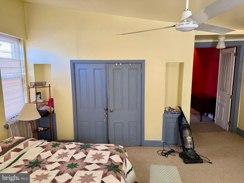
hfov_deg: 71.6
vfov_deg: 56.8
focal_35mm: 24
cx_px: 122
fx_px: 169
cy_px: 92
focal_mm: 6.76
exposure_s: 1/90
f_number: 1.78
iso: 200
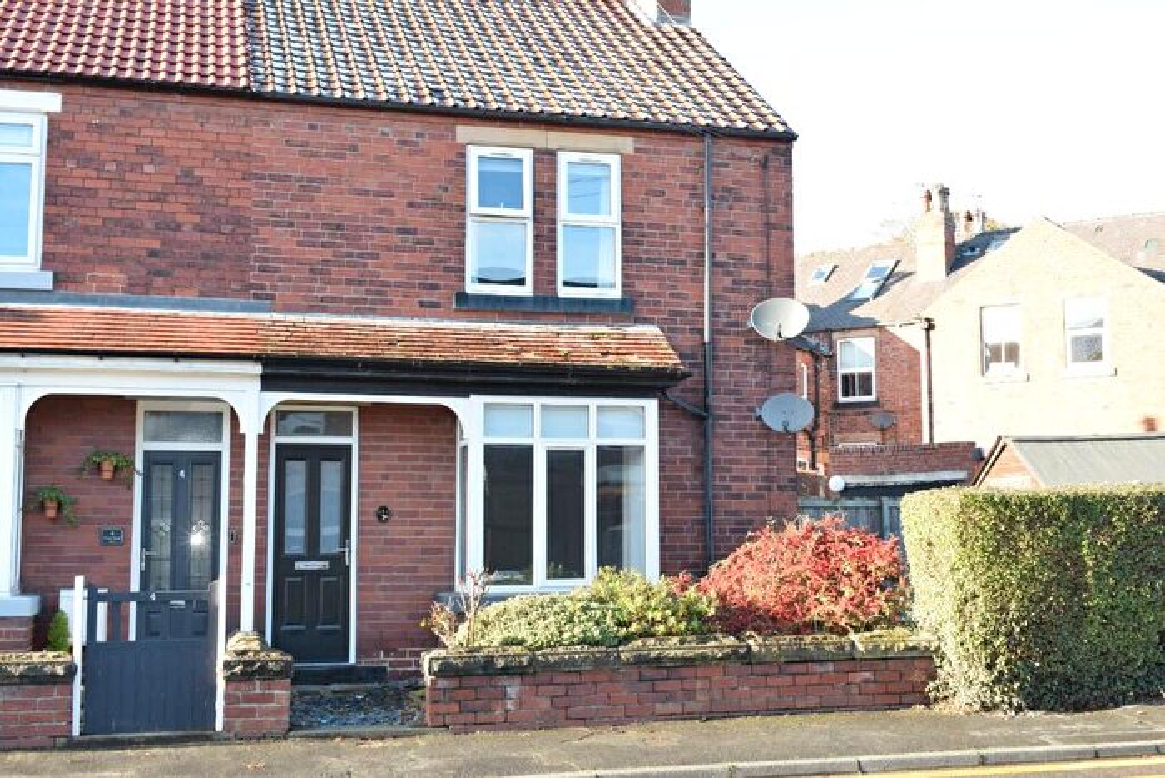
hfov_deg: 45.0
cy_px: 389
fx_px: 1408
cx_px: 582
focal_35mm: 44
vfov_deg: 30.9
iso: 800
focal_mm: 29
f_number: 9
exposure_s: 1/160
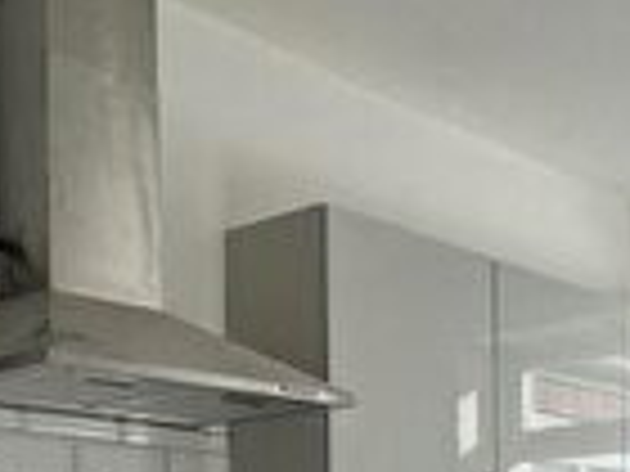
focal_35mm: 70
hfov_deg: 27.0
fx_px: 1274
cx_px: 536
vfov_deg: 18.9
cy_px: 672
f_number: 2.2
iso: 40
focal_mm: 2.22
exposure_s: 1/248
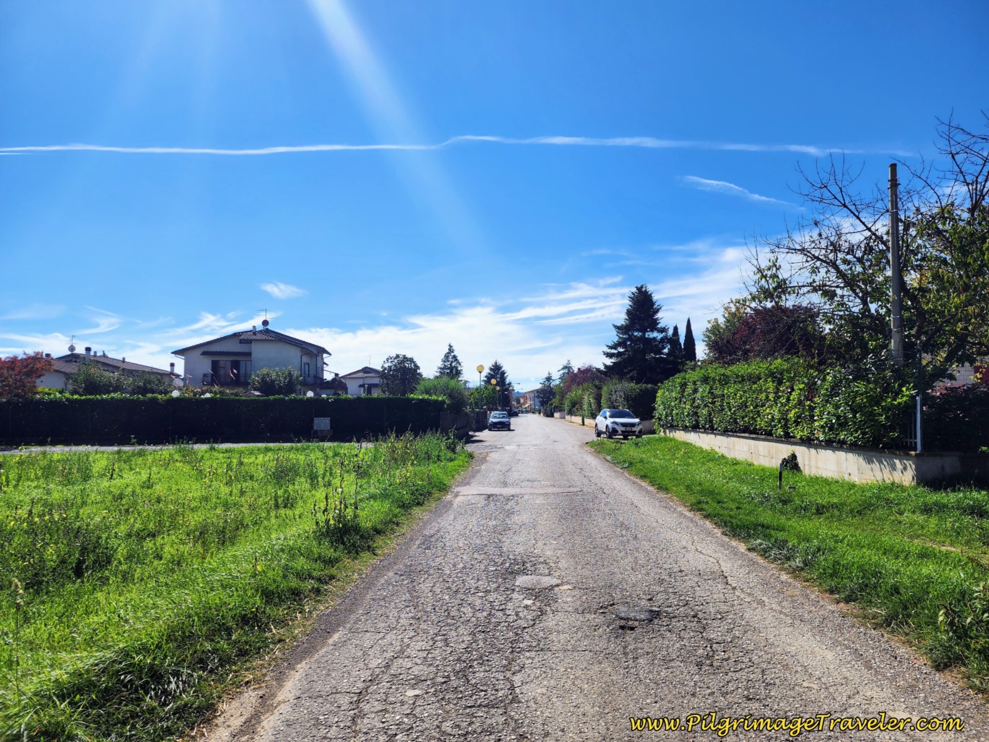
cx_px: 494
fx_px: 657
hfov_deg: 73.9
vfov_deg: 58.9
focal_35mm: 23
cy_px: 371
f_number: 1.8
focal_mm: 6.4
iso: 12
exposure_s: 1/1859
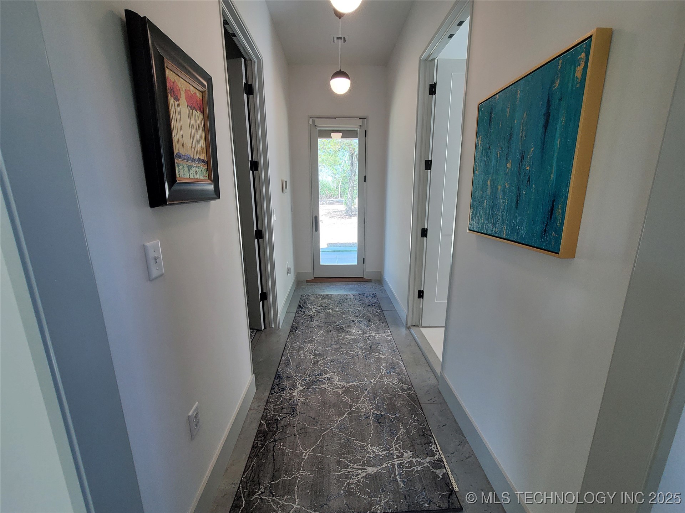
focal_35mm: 13
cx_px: 342
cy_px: 256
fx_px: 257
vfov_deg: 89.9
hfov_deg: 106.2
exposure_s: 1/120
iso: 100
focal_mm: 2.2
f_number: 2.2
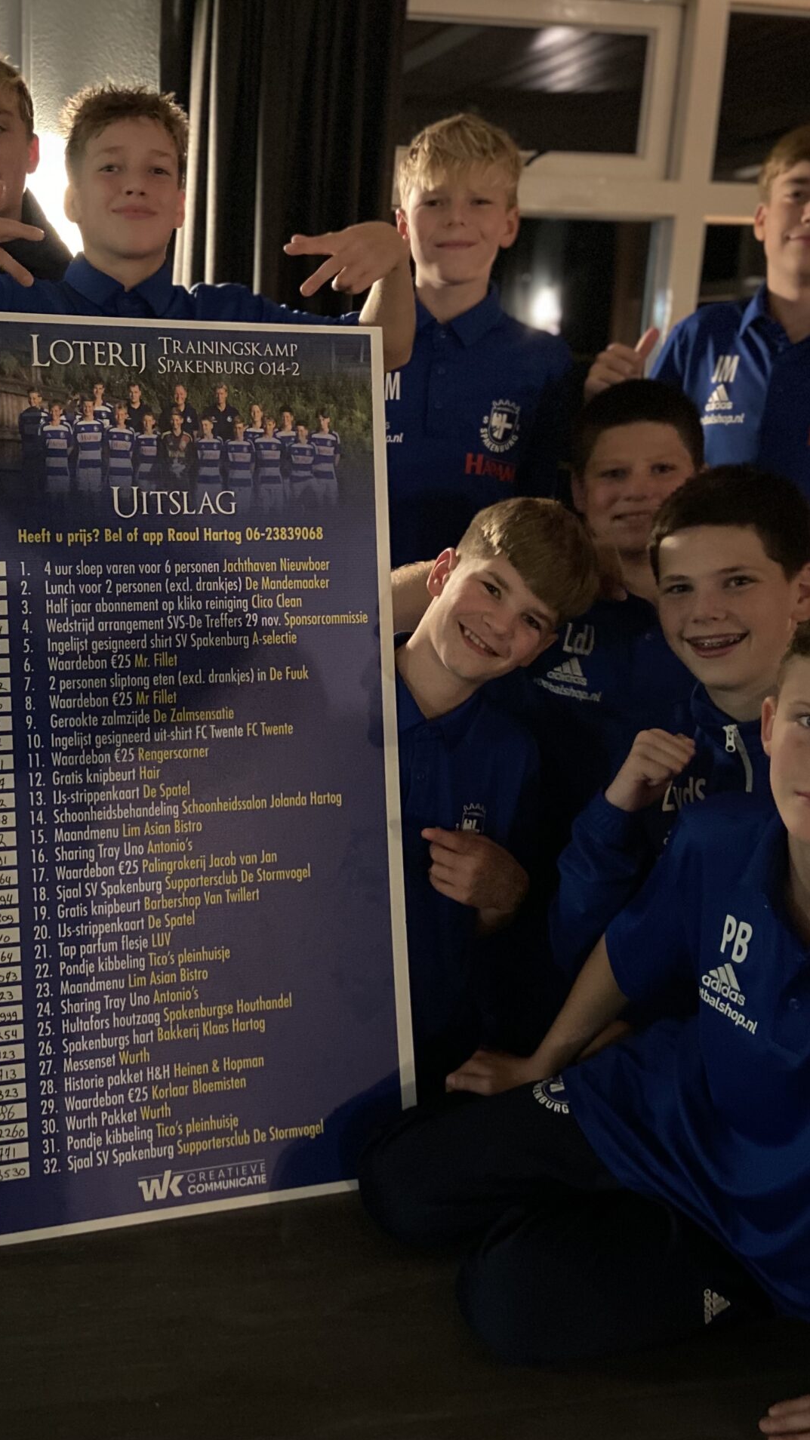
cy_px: 723
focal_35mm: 38
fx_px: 1451
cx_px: 170
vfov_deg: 52.8
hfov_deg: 30.5
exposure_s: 1/14
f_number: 1.8
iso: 1000
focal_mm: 4.25
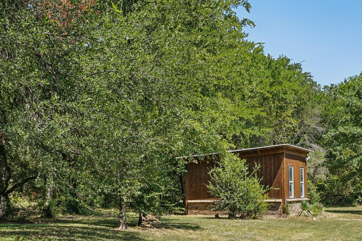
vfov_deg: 19.5
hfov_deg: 28.5
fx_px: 694
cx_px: 66
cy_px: 198
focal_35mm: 69
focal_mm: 32
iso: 100
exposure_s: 1/125
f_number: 8
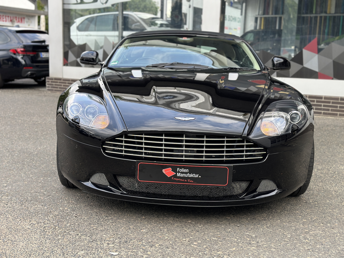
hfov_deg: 39.7
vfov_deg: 30.3
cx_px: 172
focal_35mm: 48
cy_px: 129
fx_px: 477
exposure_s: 1/810
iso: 80
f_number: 1.78
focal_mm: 6.86
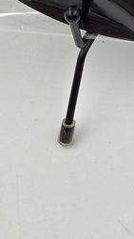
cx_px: 182
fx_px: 632
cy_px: -213
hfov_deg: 11.7
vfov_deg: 16.9
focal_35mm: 100
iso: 40
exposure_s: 1/180
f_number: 1.8
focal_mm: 5.4
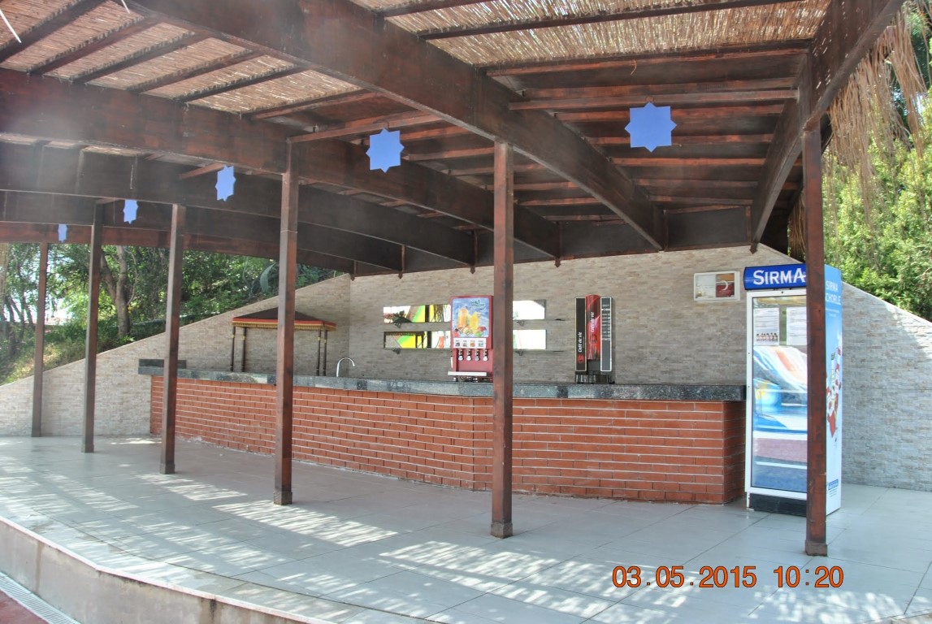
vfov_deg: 48.1
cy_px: 312
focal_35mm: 27
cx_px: 466
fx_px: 700
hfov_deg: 67.3
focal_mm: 18
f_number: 5.6
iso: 140
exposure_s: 1/125
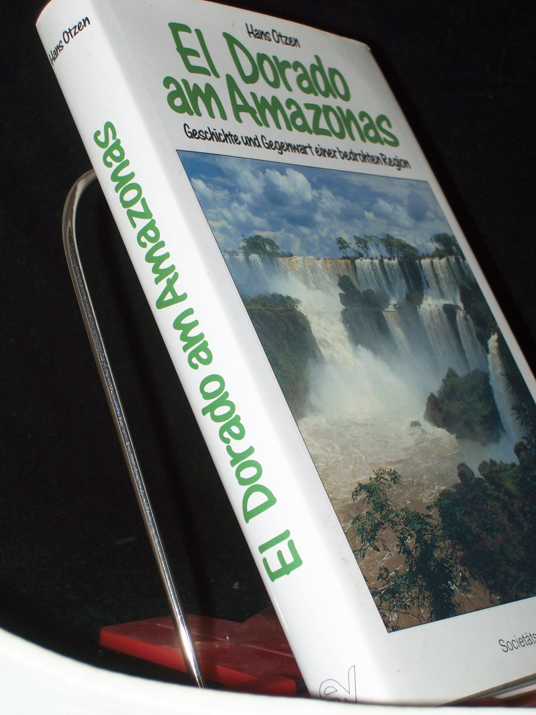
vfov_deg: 23.8
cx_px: 268
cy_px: 358
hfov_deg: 18.0
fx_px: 1693
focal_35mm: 82
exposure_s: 1/80
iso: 80
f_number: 4
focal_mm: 13.6
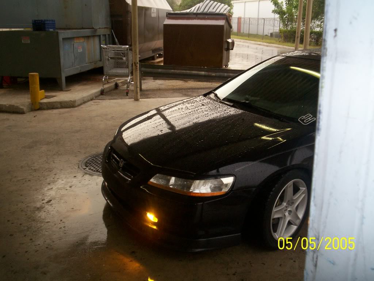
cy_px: 140
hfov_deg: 51.4
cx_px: 187
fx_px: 389
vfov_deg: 39.7
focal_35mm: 36
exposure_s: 1/64
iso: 140
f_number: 4.5
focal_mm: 5.9
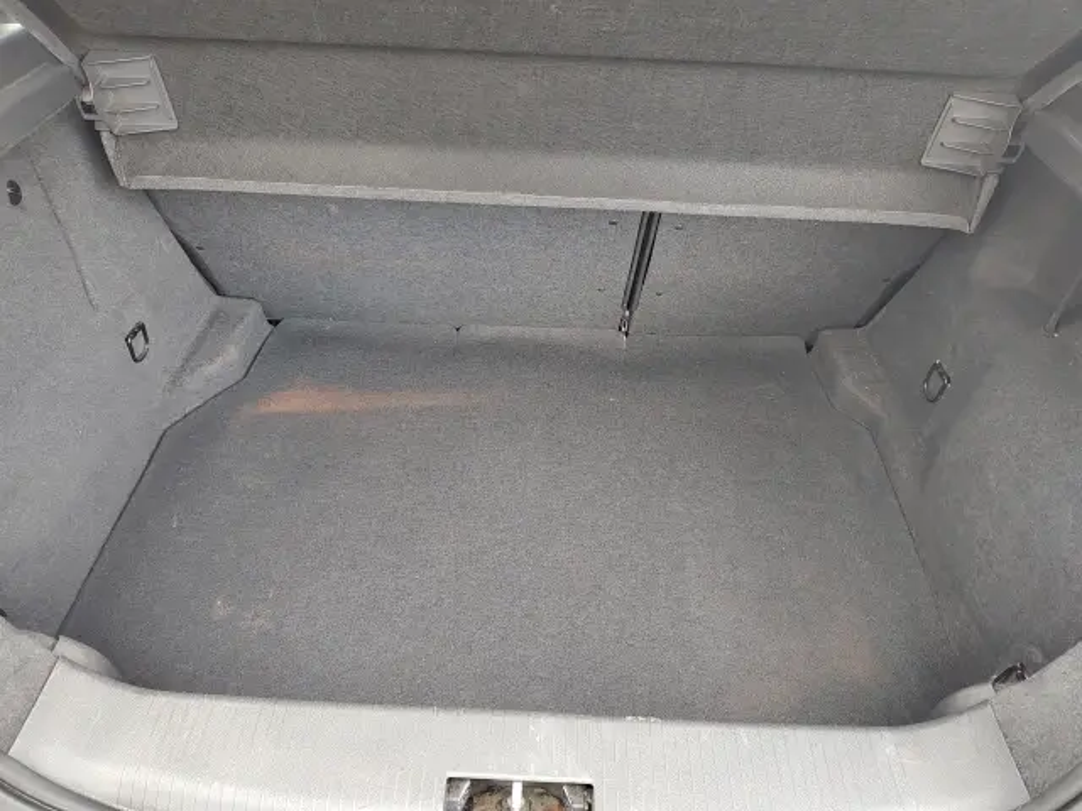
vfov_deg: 58.9
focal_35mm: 23
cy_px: 406
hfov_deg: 73.9
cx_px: 541
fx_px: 719
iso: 273
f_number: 1.8
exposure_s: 1/100
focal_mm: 5.56
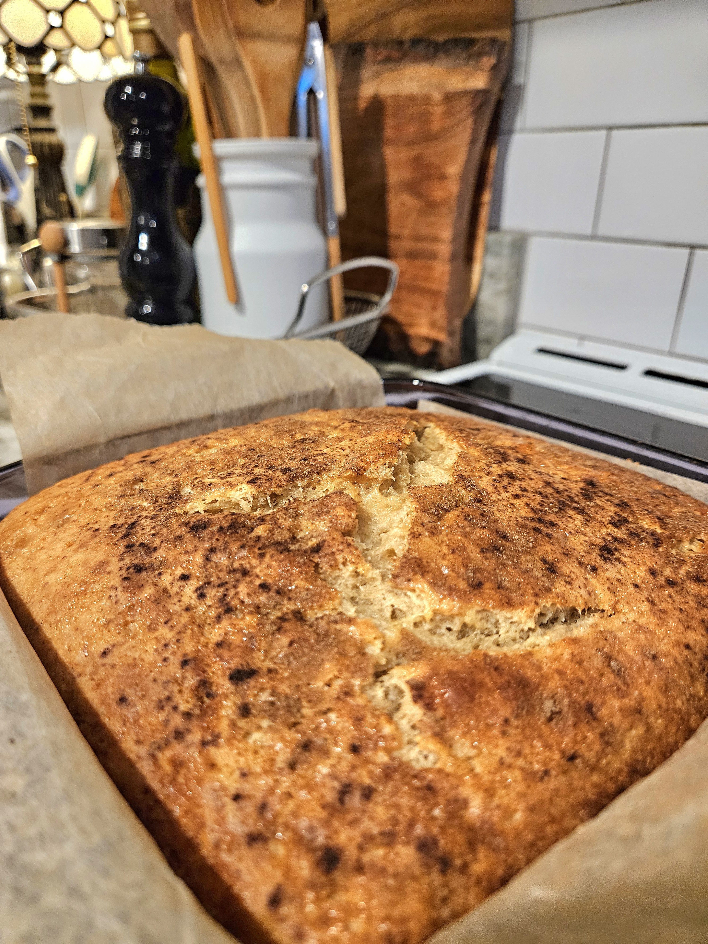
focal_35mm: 23
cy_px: 472
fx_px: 627
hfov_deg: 58.9
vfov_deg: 73.9
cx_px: 354
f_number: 1.8
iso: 640
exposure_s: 1/60.2
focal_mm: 5.4
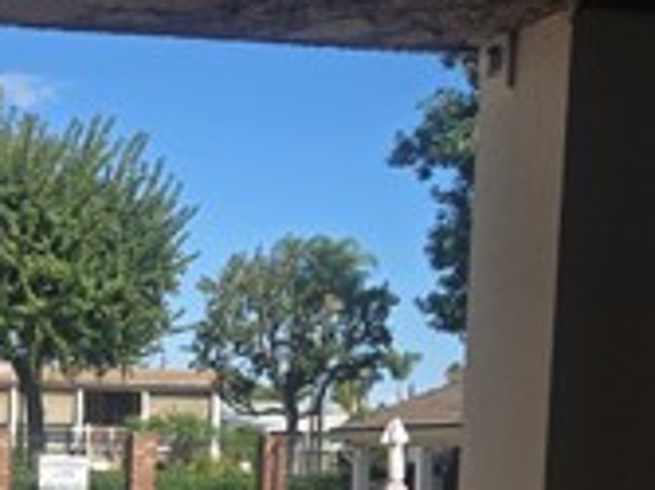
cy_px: 631
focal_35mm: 88
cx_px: -27
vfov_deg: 15.9
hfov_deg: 21.4
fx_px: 1664
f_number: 1.8
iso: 25
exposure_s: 1/1461
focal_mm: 5.4
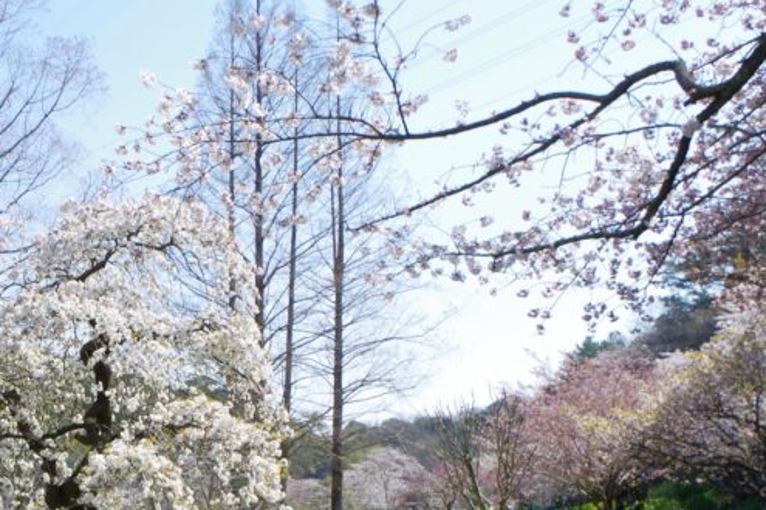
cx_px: 14
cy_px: 474
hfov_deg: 29.5
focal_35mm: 64
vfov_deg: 20.7
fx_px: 1362
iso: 200
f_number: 11
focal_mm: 21.25
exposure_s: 1/100
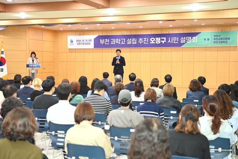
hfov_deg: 34.5
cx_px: 119
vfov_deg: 23.4
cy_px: 80
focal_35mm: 58
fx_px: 383
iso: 2500
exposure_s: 1/125
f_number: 3.2
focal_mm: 58
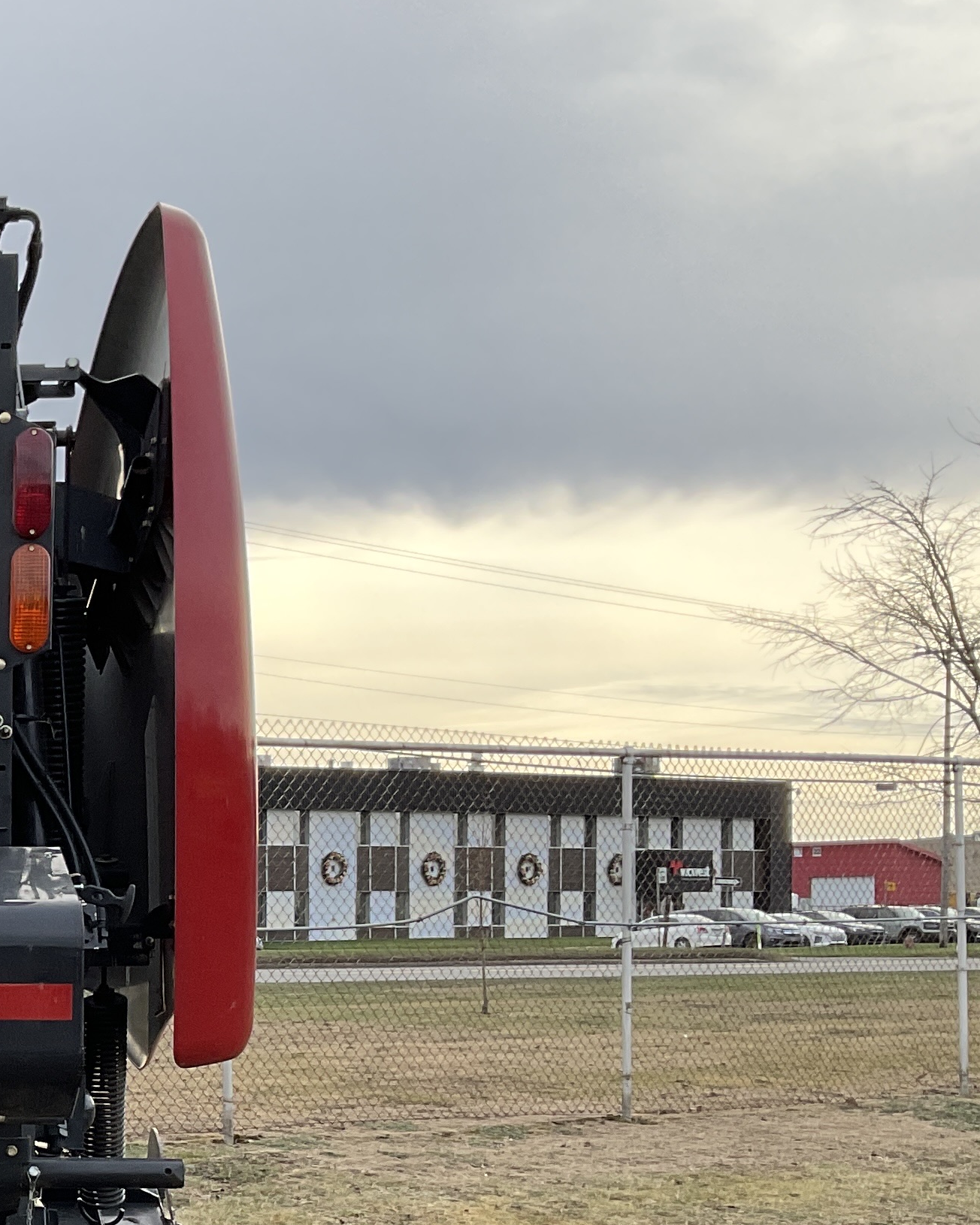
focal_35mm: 70
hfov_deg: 19.7
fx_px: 2538
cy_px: 1026
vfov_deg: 26.5
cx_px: -382
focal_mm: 3
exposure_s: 1/534
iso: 16
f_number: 1.8
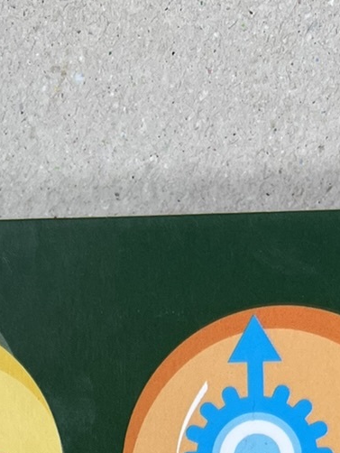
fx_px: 1387
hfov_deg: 13.9
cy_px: 921
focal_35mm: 106
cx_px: 83
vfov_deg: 14.9
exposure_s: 1/106
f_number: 1.5
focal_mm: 5.7
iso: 32
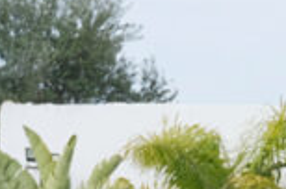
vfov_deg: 3.2
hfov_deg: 4.8
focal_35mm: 420
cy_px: 531
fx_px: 3330
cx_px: 721
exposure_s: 1/125
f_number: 9
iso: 160
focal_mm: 42
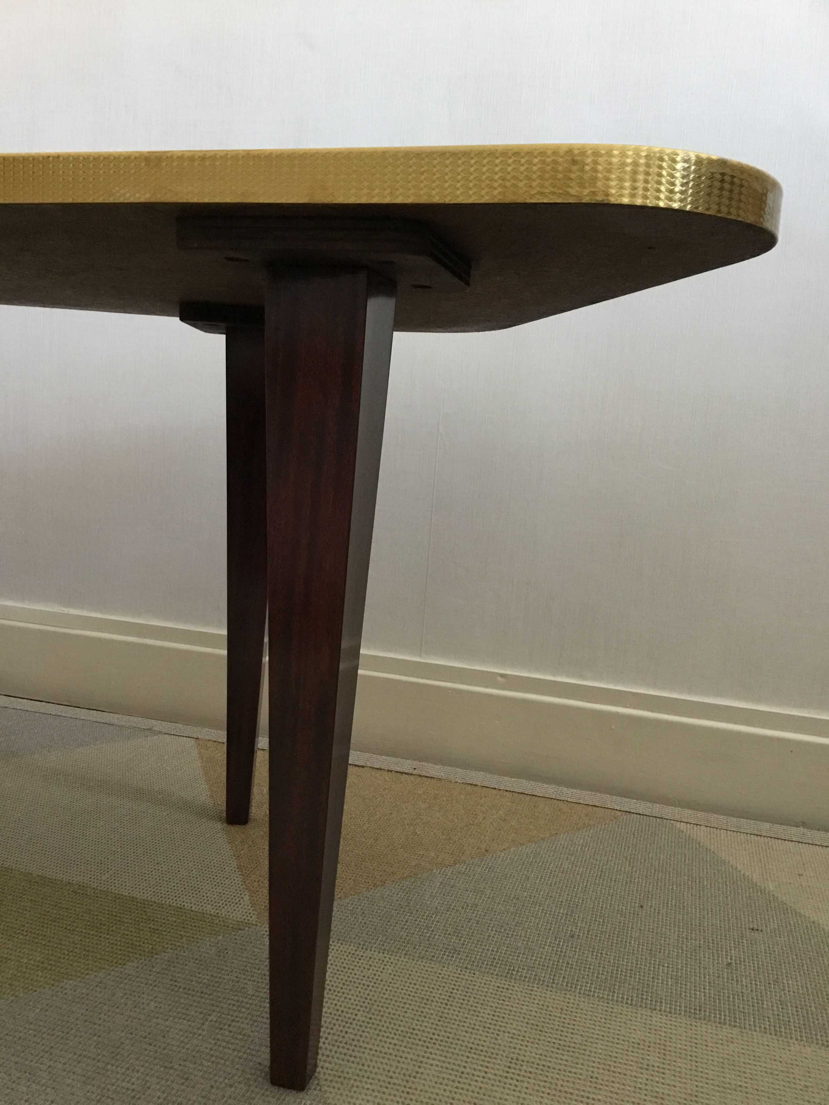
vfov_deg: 58.4
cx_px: 414
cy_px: 552
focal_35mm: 31
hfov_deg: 45.4
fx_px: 990
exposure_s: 1/20
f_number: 2.4
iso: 200
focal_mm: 3.3
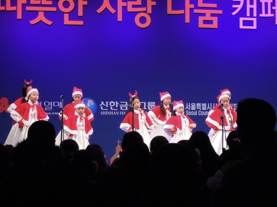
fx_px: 800
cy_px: 104
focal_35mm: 100
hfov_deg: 19.6
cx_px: 138
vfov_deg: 14.8
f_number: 5.5
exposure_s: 1/125
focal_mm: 17.9
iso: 360
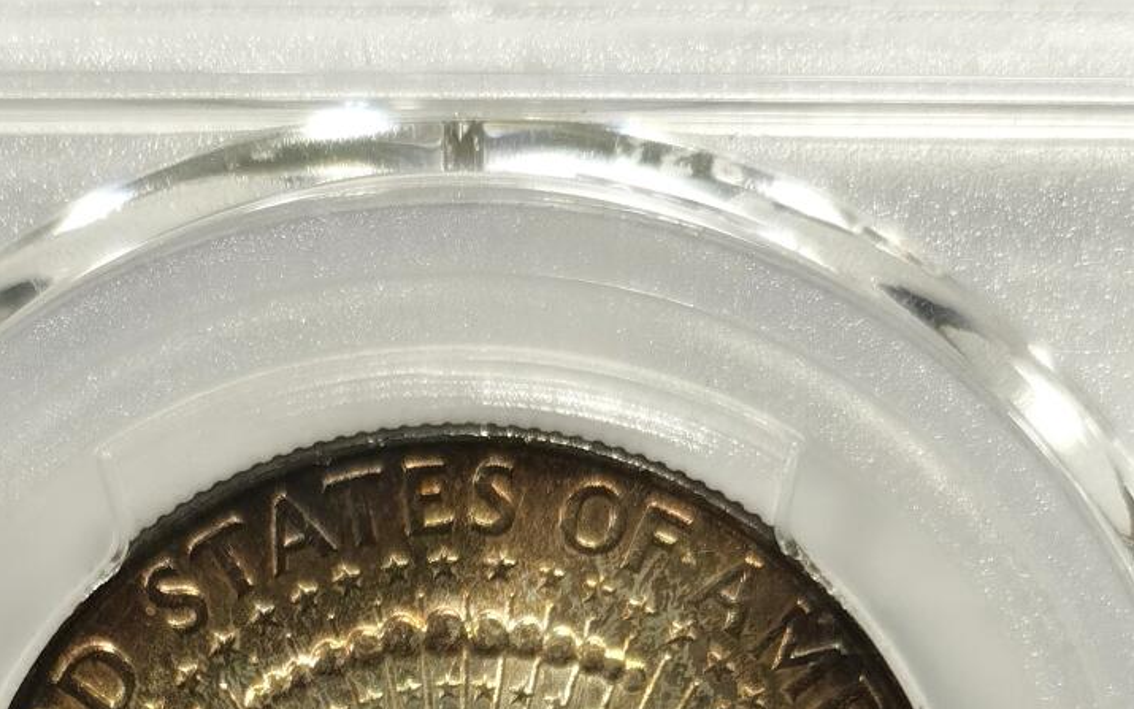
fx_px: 4451
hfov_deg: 14.5
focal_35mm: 144
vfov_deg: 8.7
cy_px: 1337
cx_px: 457
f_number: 16
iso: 100
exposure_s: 1/100
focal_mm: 5.56
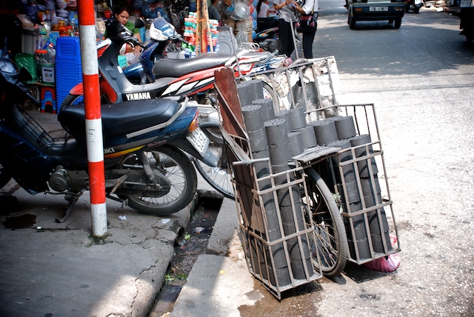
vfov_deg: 28.1
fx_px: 633
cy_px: 158
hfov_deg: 41.1
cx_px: 237
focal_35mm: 48
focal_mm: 32
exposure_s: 1/60
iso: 100
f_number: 5
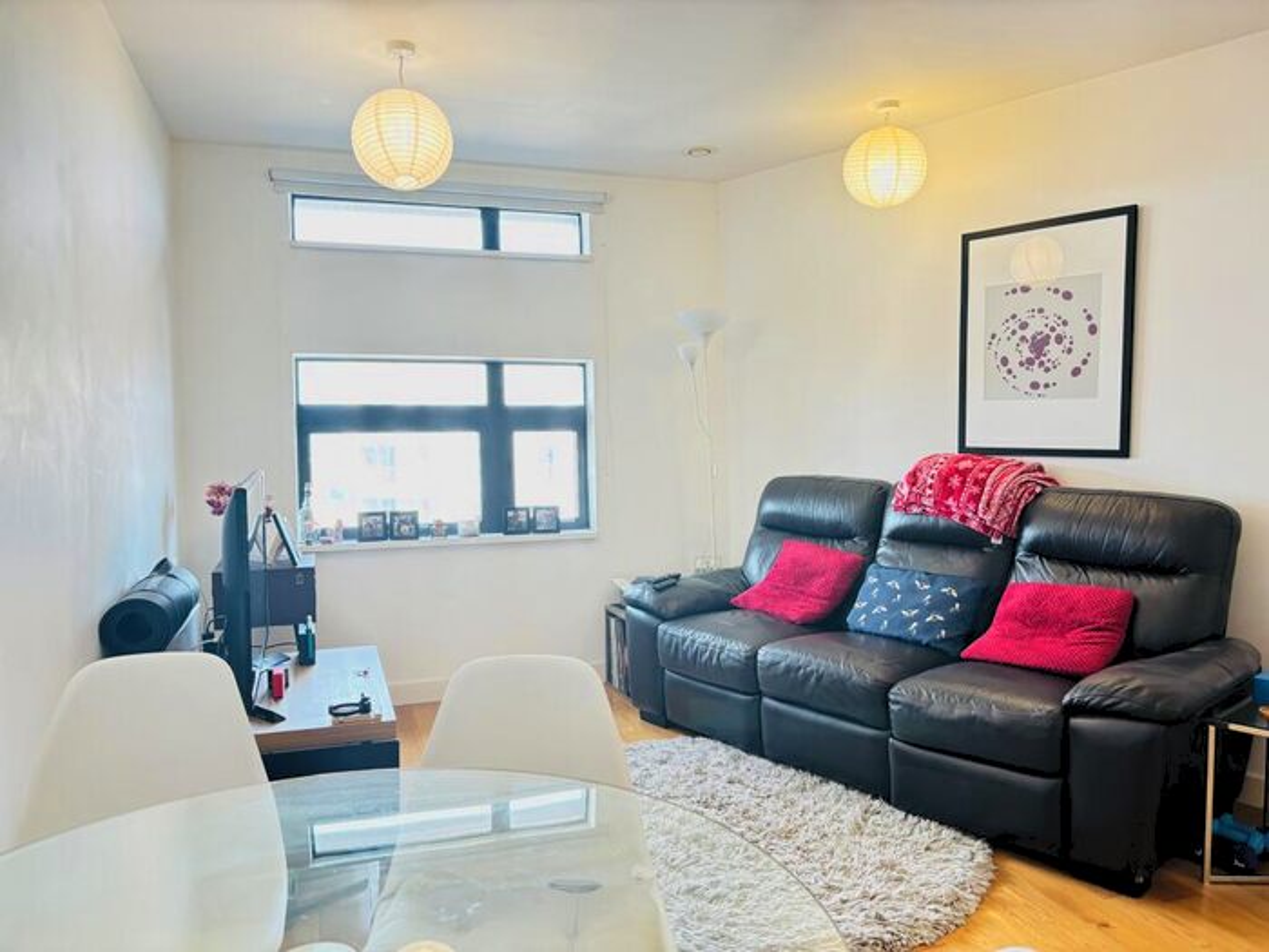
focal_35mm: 26
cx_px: 634
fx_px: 953
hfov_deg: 67.3
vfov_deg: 53.1
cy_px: 476
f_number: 1.6
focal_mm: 5.96
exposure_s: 1/50
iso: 200
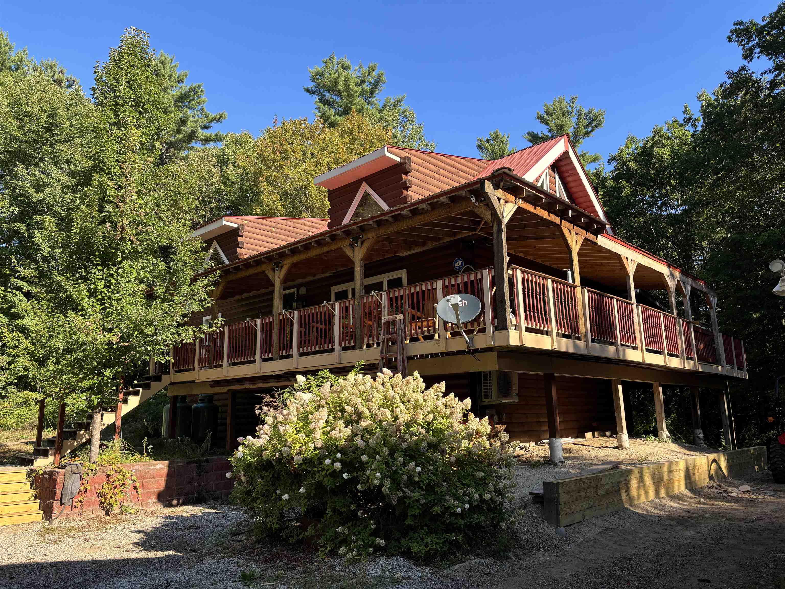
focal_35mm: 26
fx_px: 590
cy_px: 294
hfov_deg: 67.3
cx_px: 392
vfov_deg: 53.1
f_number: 1.6
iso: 50
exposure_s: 1/769
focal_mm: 5.96
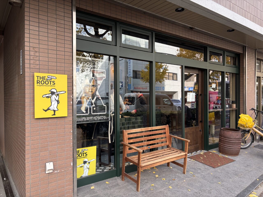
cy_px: 98
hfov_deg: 67.3
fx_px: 198
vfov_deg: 53.1
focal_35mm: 26
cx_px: 132
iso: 40
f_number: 1.6
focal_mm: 5.96
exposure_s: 1/207
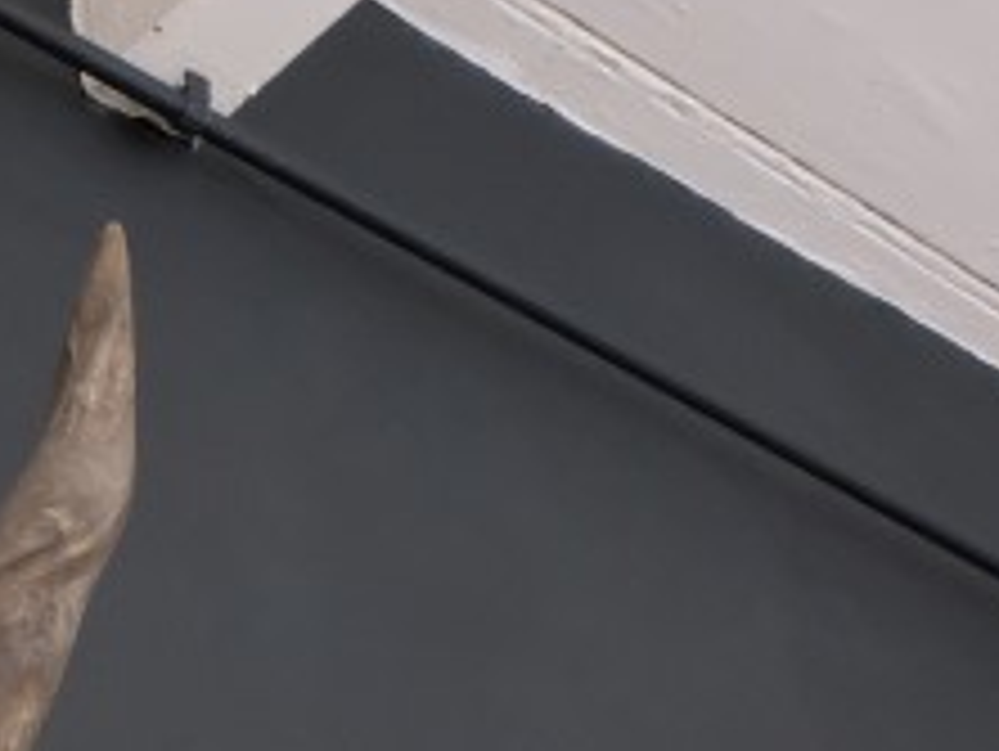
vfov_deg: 9.1
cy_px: 1473
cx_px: -522
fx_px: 4478
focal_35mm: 155
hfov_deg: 12.1
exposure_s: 1/60
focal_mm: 23.3
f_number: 14
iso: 3200
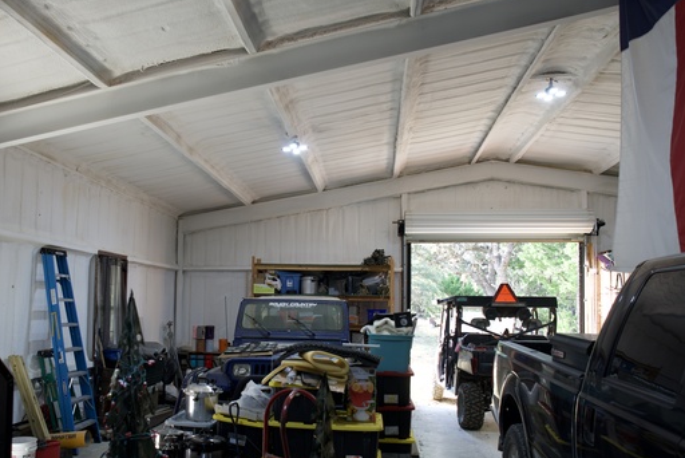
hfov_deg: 61.4
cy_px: 279
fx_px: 571
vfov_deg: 43.4
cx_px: 277
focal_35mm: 30
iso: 250
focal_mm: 24
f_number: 4
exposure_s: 1/60
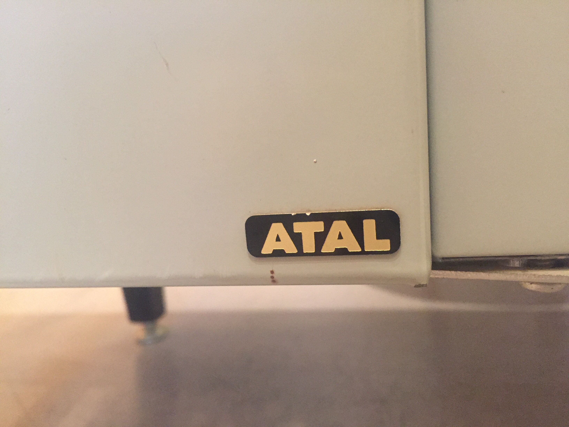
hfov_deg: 61.7
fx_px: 477
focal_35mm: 29
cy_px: 214
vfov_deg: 48.2
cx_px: 284
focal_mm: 4.15
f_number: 2.2
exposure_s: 1/17
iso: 250
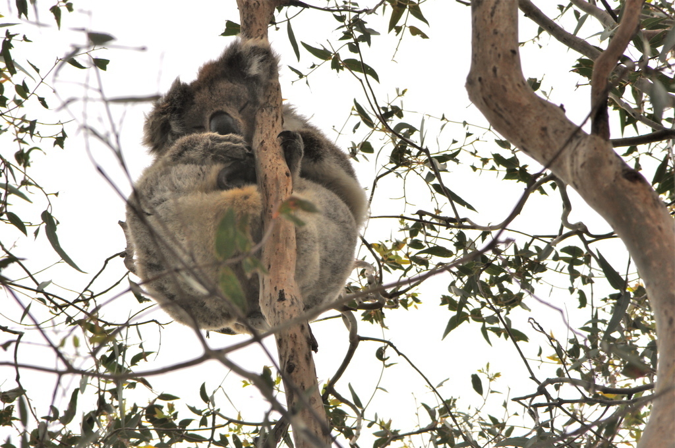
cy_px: 224
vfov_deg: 4.6
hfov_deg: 6.9
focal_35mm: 300
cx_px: 338
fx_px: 5618
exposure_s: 1/200
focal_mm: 200
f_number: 14
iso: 200
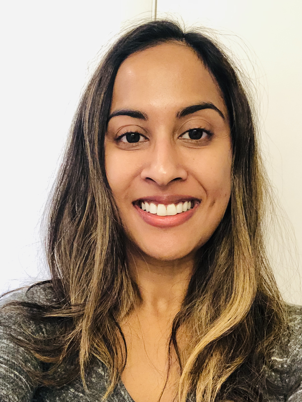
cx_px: 151
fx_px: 372
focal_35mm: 32
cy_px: 201
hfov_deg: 44.2
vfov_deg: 56.8
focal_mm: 2.87
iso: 320
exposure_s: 1/60
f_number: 2.2
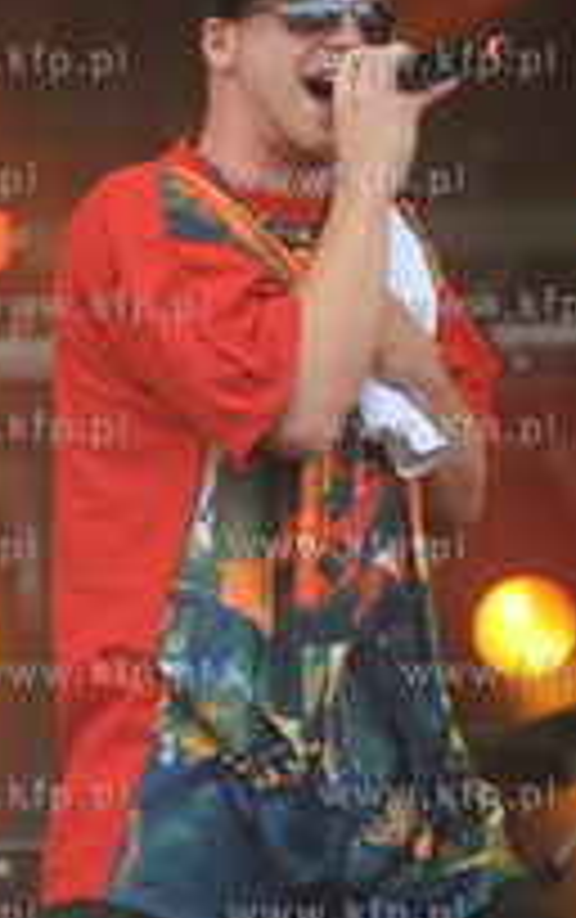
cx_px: -180
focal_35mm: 339
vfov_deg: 6.2
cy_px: 364
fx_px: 8491
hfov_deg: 3.9
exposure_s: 1/500
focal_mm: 170
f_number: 4
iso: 400
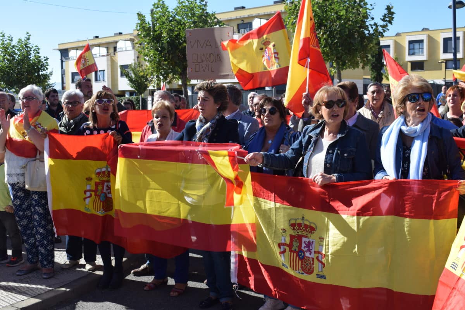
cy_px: 155
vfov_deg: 30.8
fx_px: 562
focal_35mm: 44
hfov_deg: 45.0
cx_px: 232
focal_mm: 29
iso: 200
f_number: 9
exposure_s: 1/320
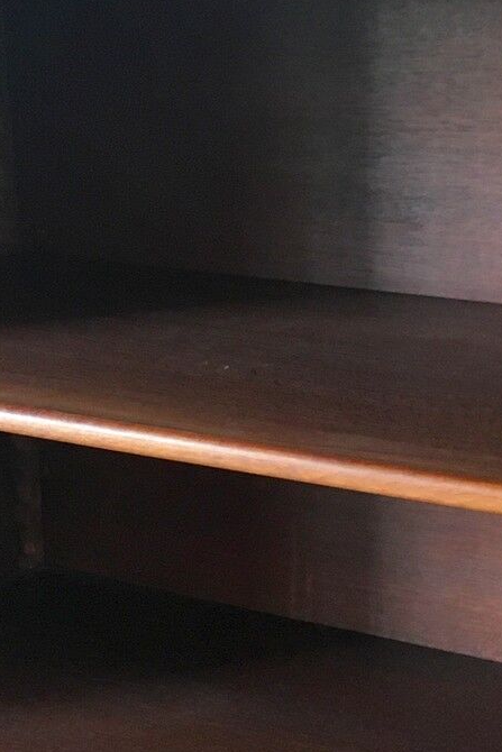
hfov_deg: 15.2
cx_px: 354
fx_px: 1881
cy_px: 523
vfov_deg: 22.5
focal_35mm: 90
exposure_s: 1/33
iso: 200
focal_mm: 4.15
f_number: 2.2
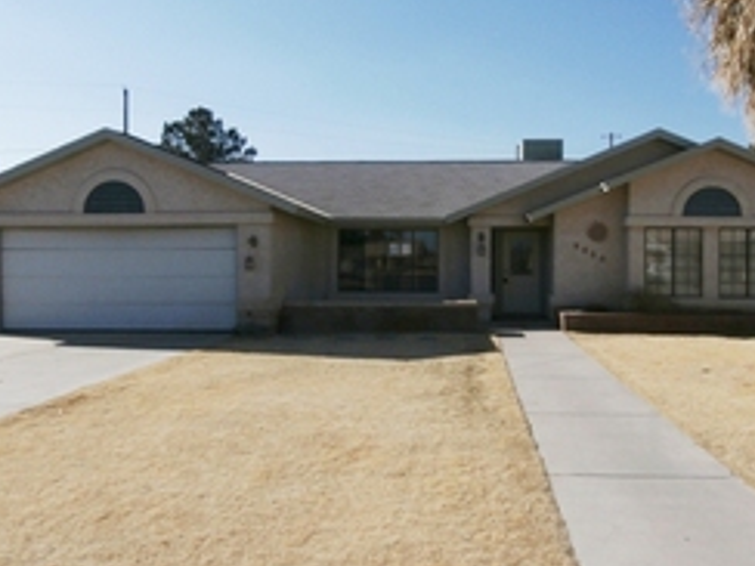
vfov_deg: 41.8
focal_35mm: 34
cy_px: 263
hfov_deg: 53.9
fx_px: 742
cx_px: 412
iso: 100
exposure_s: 1/500
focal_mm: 4.2
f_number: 7.9
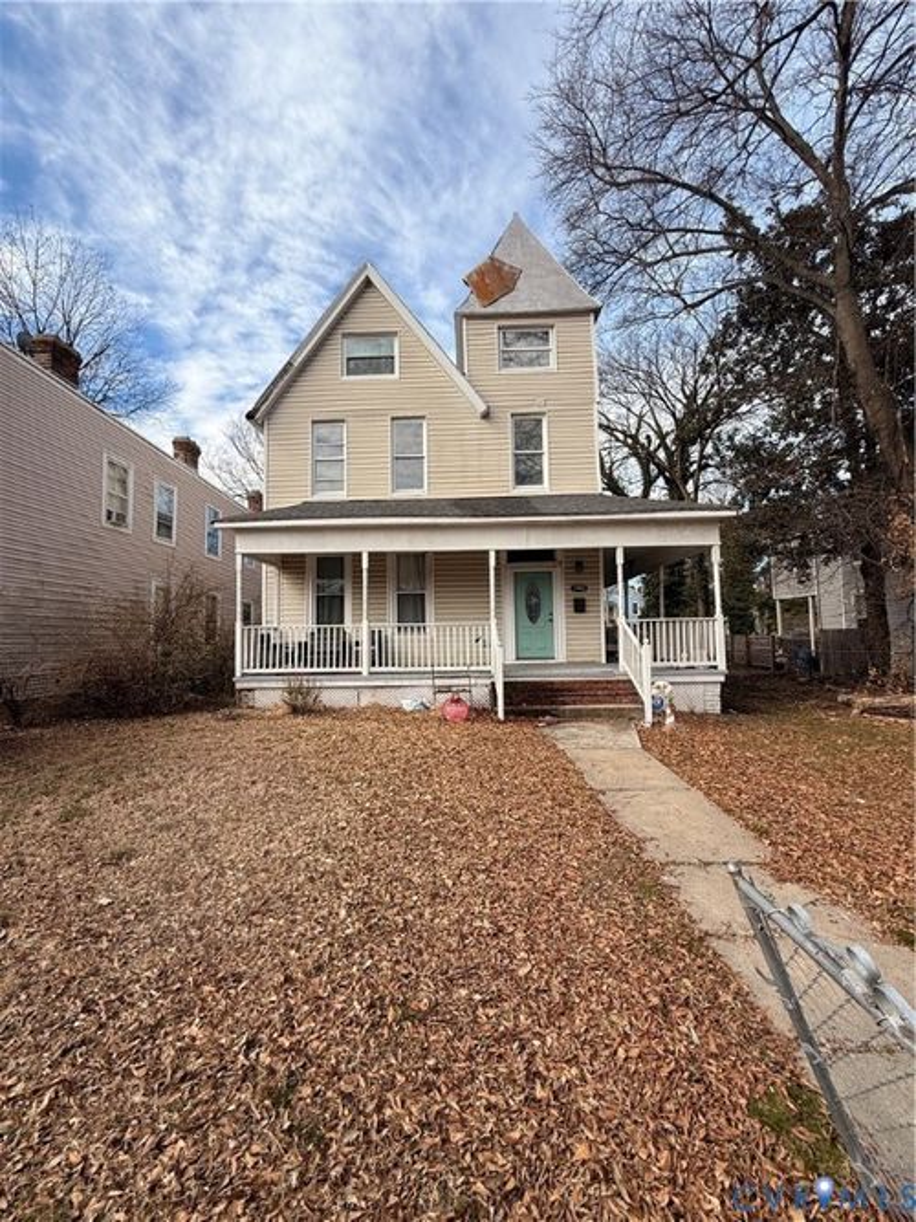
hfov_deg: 85.7
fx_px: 494
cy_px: 611
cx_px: 458
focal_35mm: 14
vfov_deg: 102.1
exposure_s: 1/1167
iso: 50
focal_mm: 2.22
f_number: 2.2
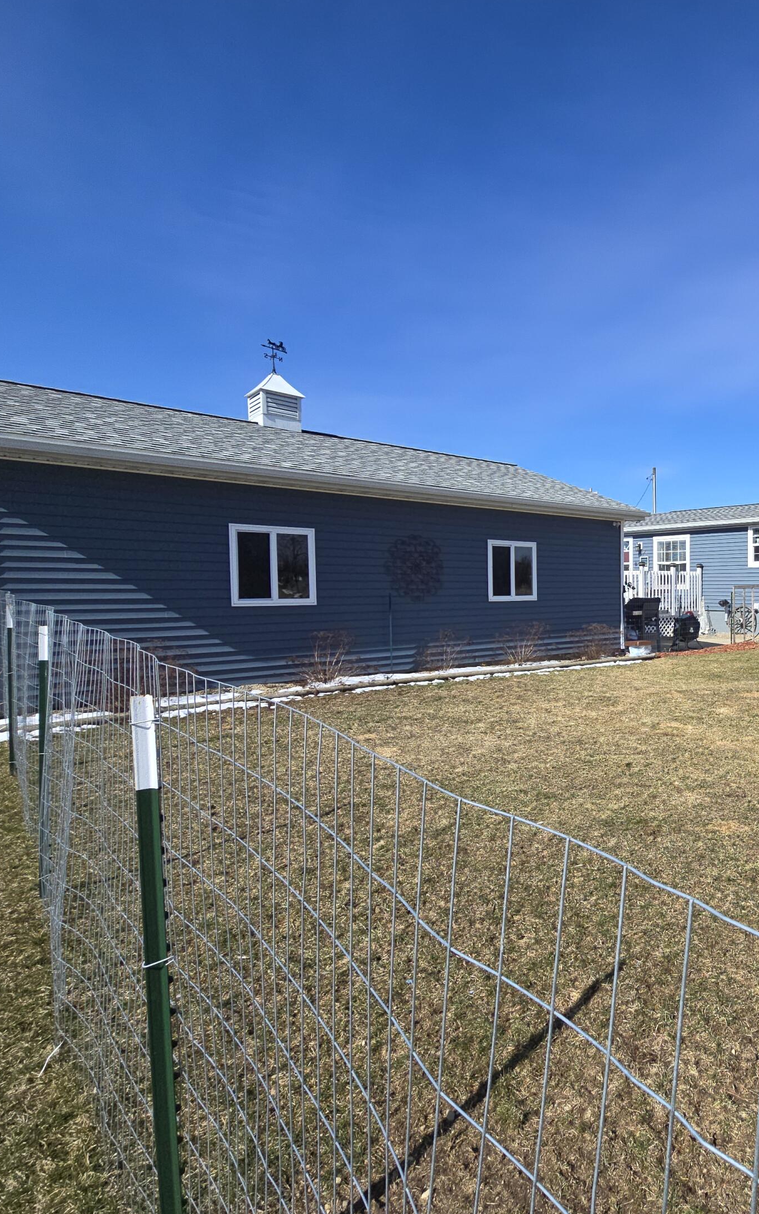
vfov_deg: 88.0
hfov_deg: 55.7
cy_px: 613
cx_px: 652
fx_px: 629
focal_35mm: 19
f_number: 2.2
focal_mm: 2.2
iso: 50
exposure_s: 1/2436
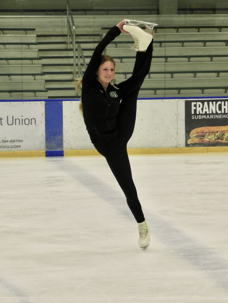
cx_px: 114
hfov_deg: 11.1
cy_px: 152
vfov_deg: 14.7
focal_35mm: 134
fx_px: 1177
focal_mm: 23.7
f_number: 5
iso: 400
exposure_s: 1/250
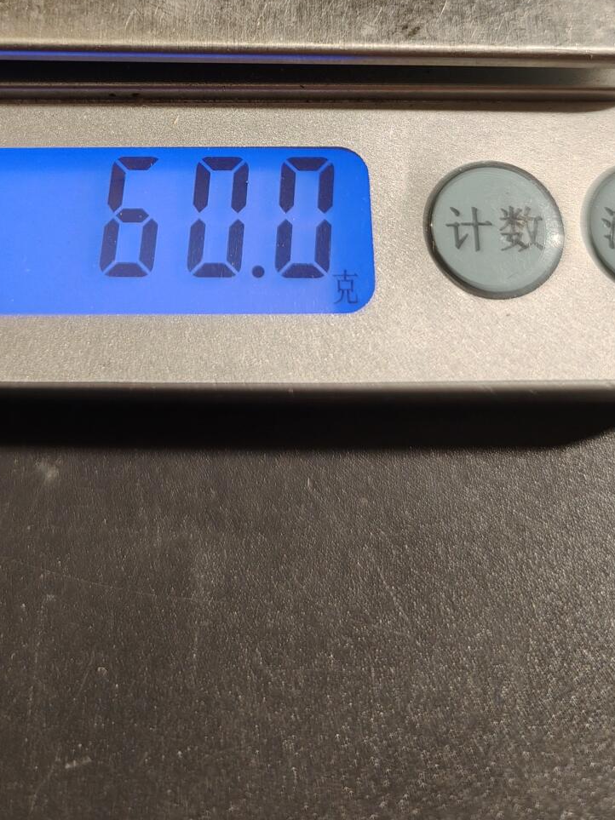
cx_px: 207
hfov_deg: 33.3
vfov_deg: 40.6
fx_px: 1019
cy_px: 88
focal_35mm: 43
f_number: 1.6
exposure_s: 1/167
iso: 250
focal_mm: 6.06
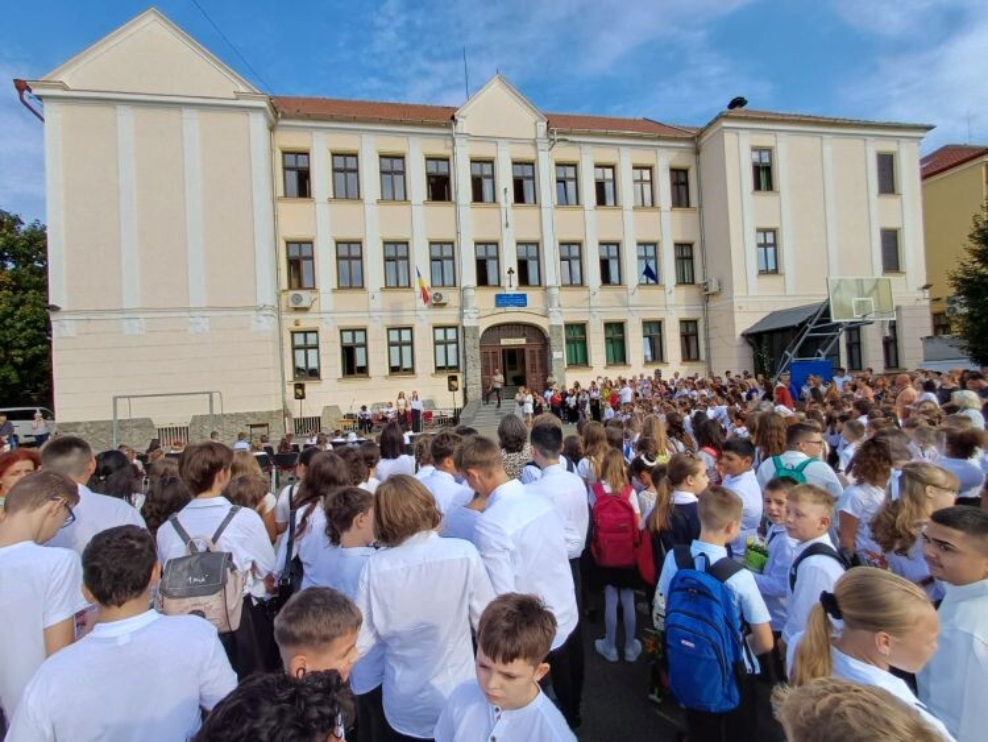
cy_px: 371
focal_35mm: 16
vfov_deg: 78.1
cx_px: 494
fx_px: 457
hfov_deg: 94.5
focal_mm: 1.64
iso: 40
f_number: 2.2
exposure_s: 1/601
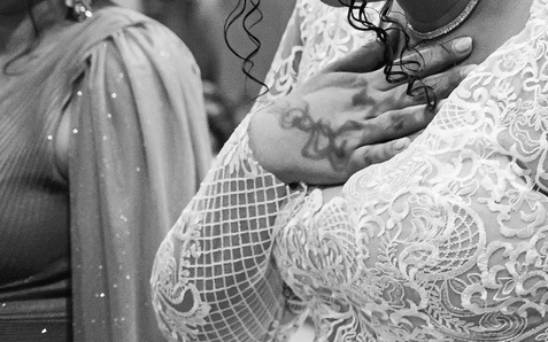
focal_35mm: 136
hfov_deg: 14.8
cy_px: -98
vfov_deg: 9.5
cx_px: 687
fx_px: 2031
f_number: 3.2
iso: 4000
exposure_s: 1/100
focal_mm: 35
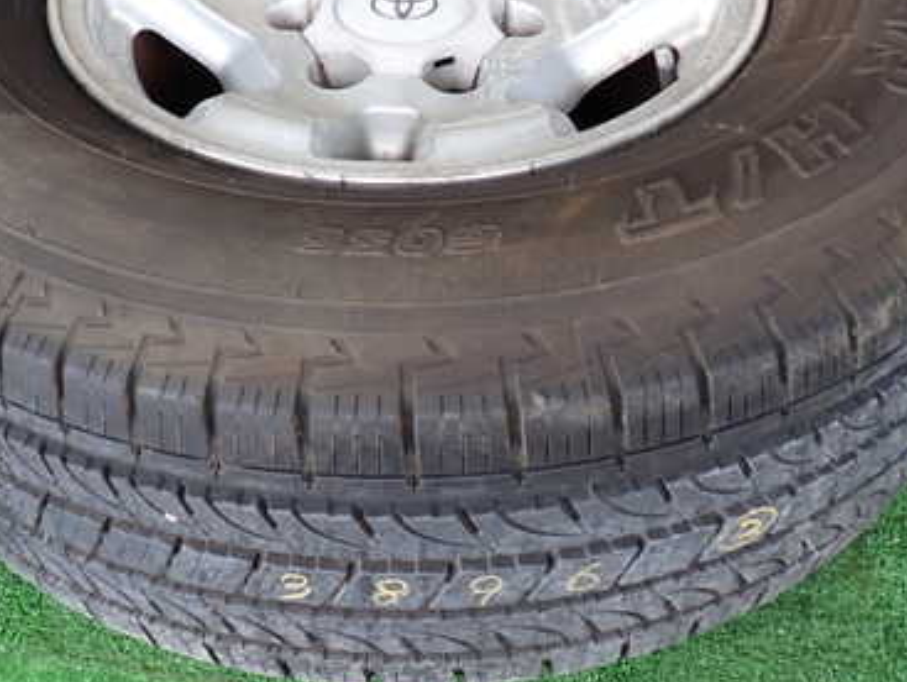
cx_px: 373
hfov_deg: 38.7
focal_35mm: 49
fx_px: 1285
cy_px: 200
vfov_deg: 29.4
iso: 100
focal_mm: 5.4
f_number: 2.3
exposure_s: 1/100
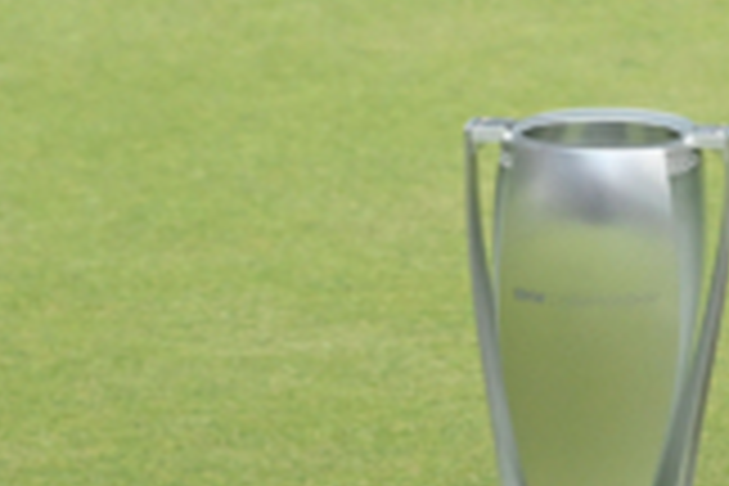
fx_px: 9760
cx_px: 1125
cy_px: -331
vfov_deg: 2.8
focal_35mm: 482
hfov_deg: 4.3
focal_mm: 99
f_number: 4.5
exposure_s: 1/500
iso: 2000
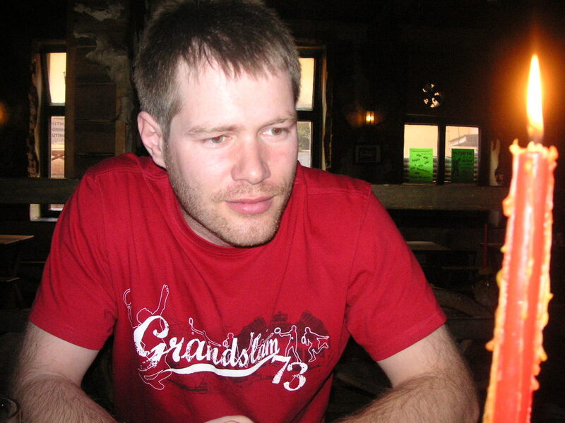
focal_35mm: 37
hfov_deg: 50.1
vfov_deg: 38.7
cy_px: 212
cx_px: 282
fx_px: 604
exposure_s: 1/45
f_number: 2.8
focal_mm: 6.1
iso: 160
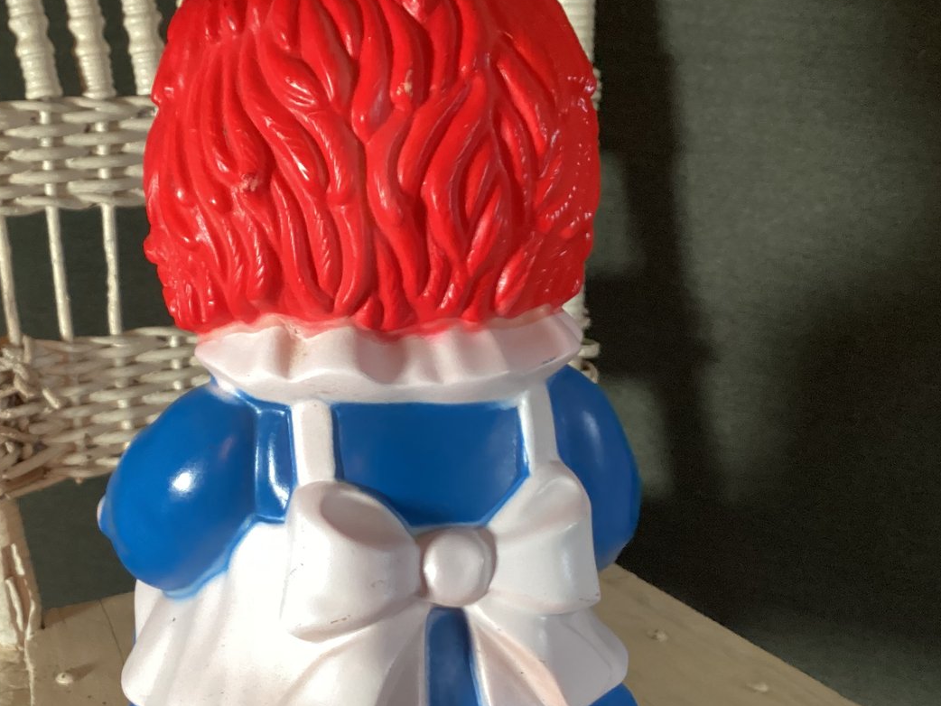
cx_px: 337
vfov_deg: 32.2
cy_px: 383
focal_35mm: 45
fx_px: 1224
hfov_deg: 41.7
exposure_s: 1/50
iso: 250
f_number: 2.4
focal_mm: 3.3
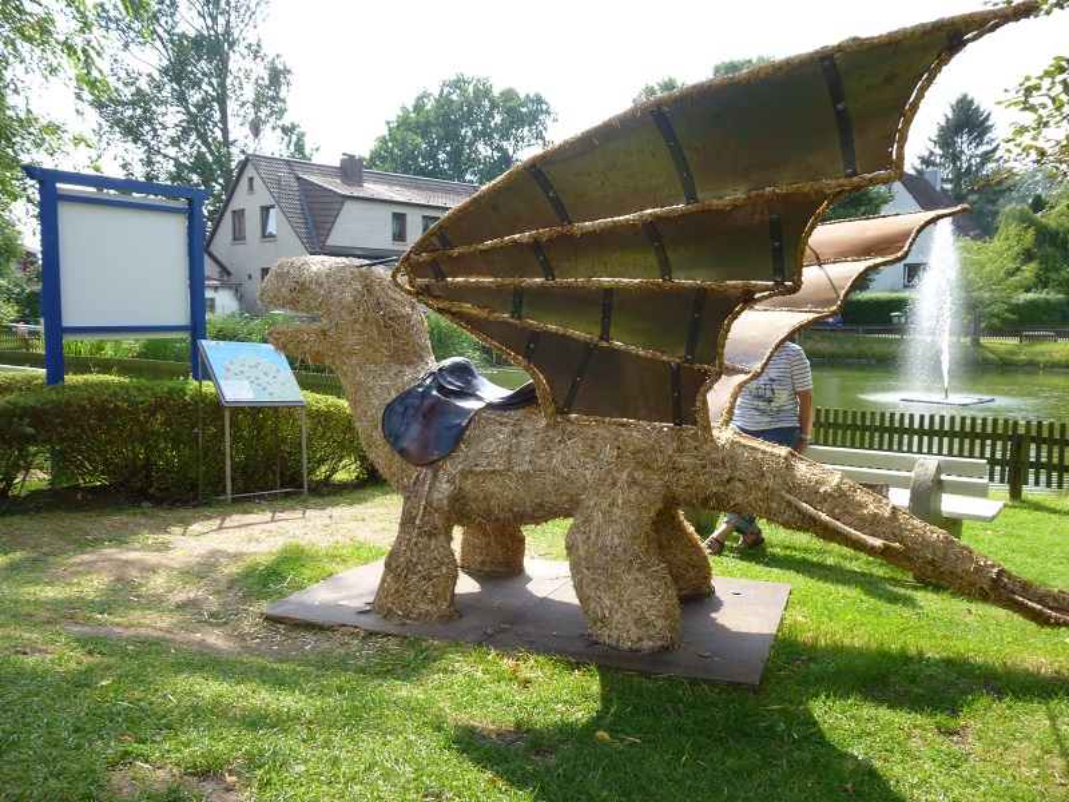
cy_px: 401
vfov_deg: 48.2
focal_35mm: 29
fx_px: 896
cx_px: 534
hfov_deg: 61.7
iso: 100
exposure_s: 1/250
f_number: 3.3
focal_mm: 5.2
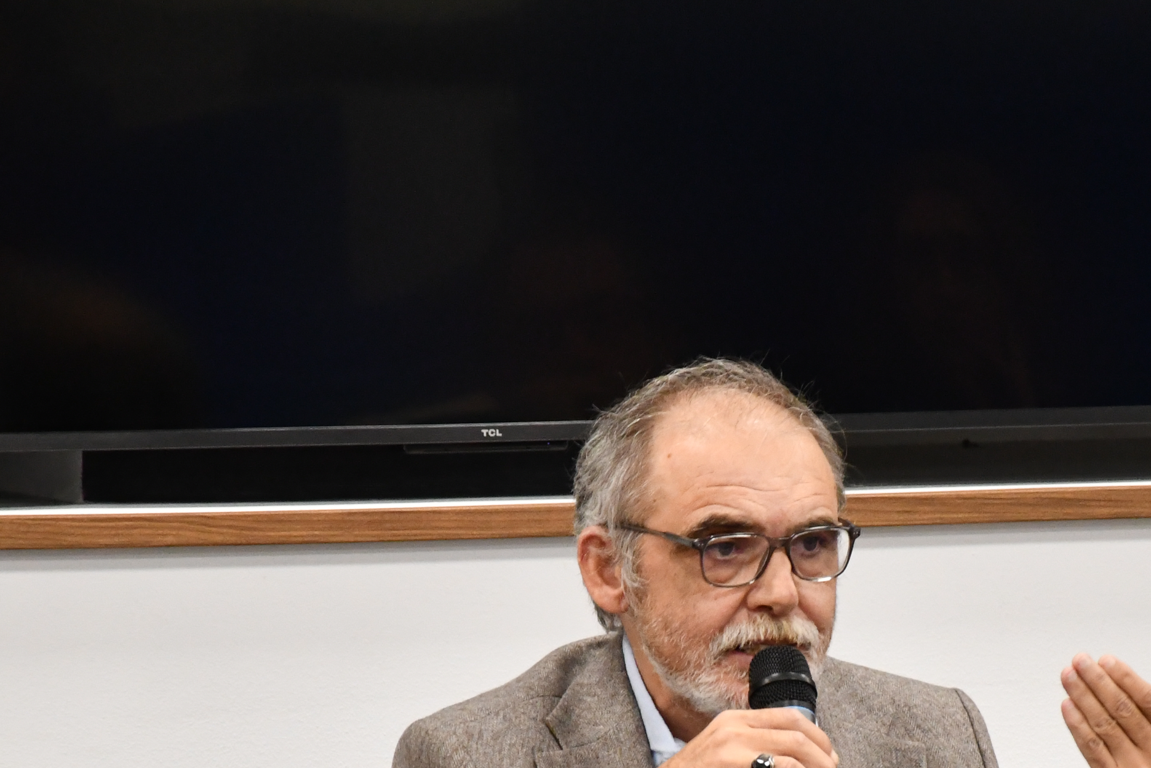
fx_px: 12980
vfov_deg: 3.4
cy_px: 735
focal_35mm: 406
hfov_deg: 5.1
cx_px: 792
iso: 3600
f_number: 5.6
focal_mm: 140
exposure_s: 1/125
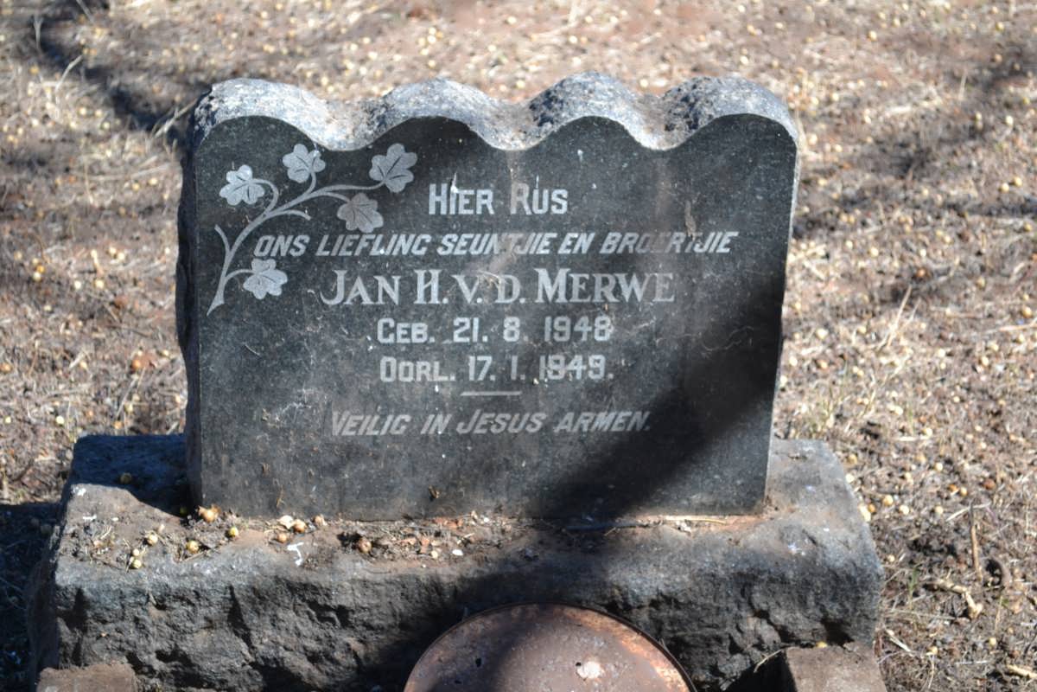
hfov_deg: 24.6
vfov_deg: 16.6
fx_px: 2376
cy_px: 346
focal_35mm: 82
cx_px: 518
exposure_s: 1/125
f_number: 5.6
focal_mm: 55
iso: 360
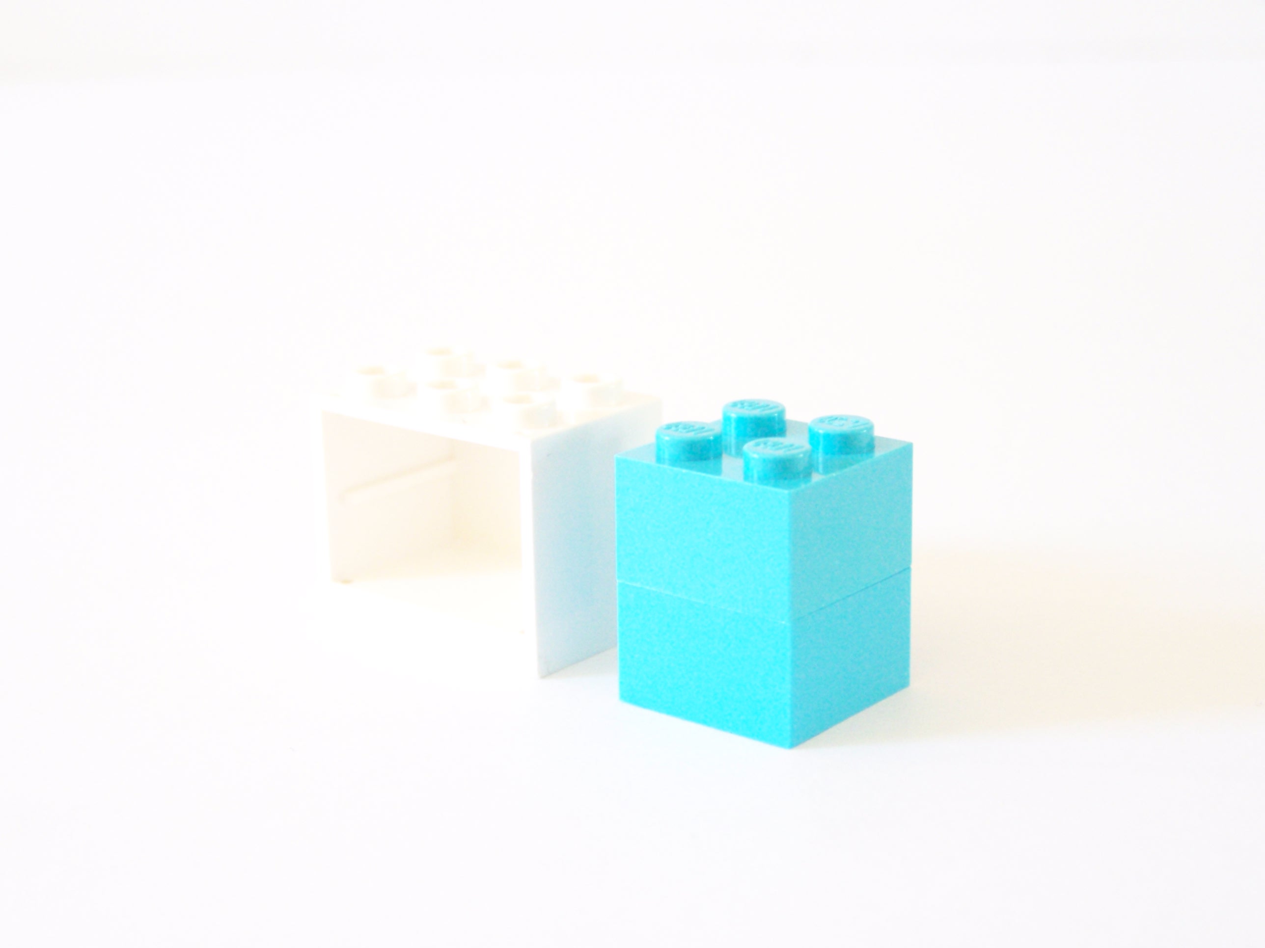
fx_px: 2448
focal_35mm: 67
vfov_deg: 21.9
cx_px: 632
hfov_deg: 29.0
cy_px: 474
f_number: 3.2
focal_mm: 11.1
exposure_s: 1/30
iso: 400
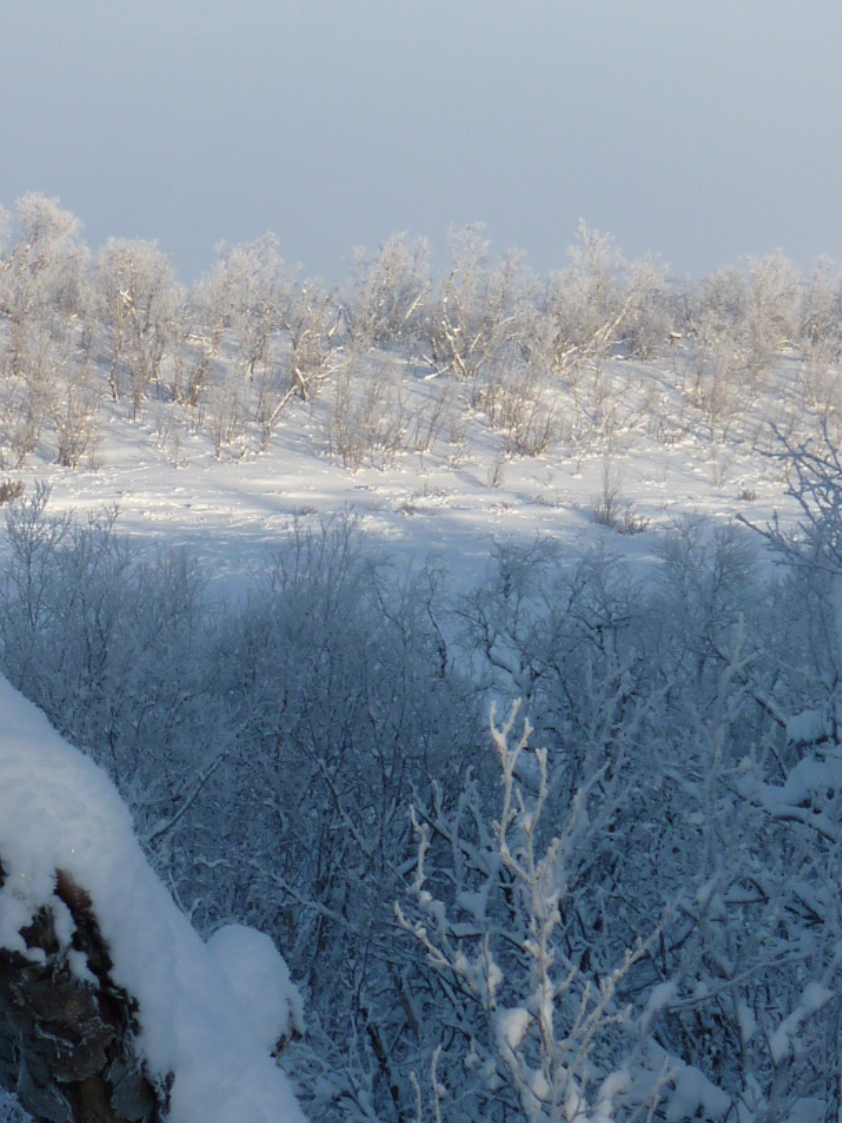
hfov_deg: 11.6
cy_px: 423
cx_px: -88
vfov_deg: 15.6
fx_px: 4085
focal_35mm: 126
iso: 80
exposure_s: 1/250
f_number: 5.6
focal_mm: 9
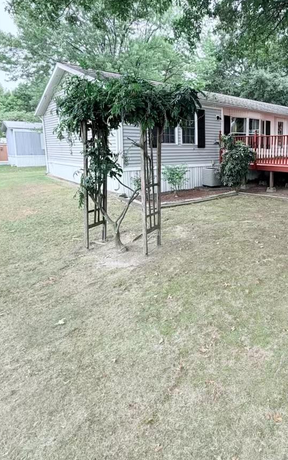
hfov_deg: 51.6
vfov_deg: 78.9
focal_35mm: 22
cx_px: 231
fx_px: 276
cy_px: 190
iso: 64
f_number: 2.2
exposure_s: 1/207
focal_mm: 2.22
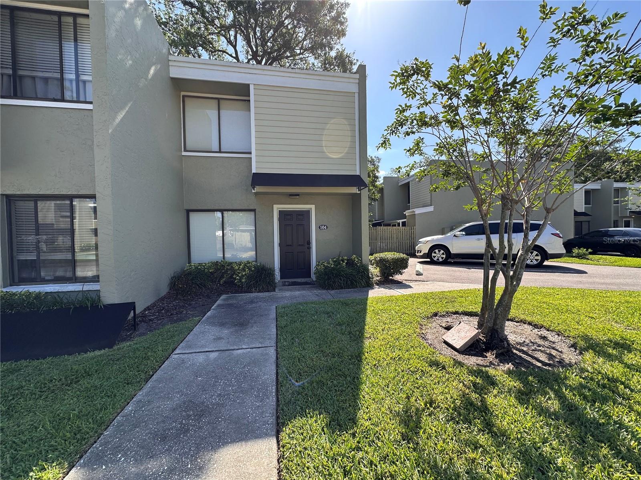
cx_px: 320
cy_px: 240
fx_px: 259
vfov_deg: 85.7
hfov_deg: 102.1
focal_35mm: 14
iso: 40
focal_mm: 2.22
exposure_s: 1/682
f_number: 2.2
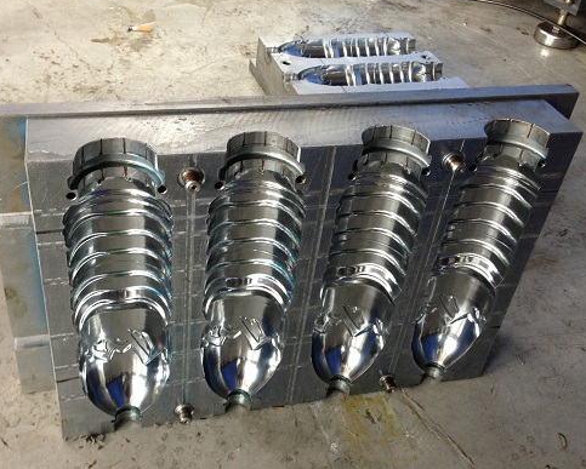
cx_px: 258
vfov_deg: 37.4
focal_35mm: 40
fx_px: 694
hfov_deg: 45.7
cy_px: 221
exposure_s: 1/20
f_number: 2.4
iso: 125
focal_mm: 4.13
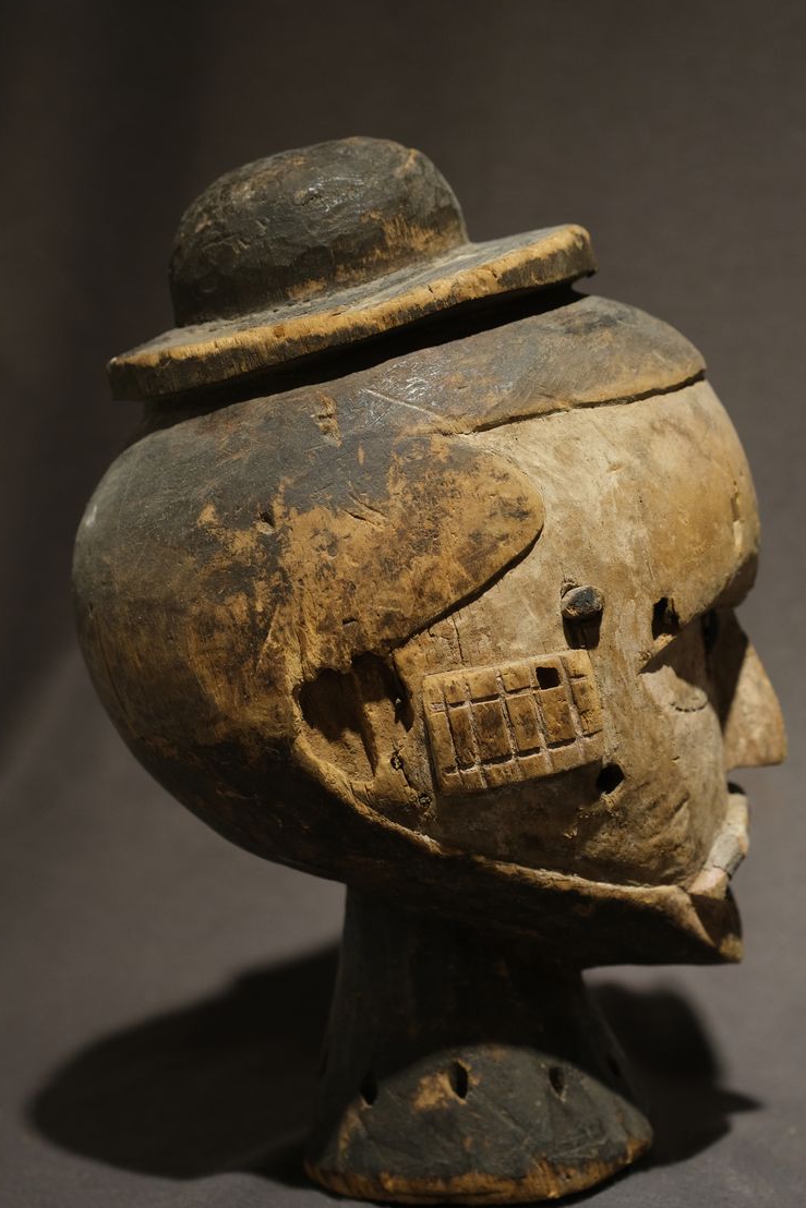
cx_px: 410
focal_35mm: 102
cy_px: 673
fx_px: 3424
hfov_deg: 13.4
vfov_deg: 20.0
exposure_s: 1/75
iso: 800
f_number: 4
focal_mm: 60
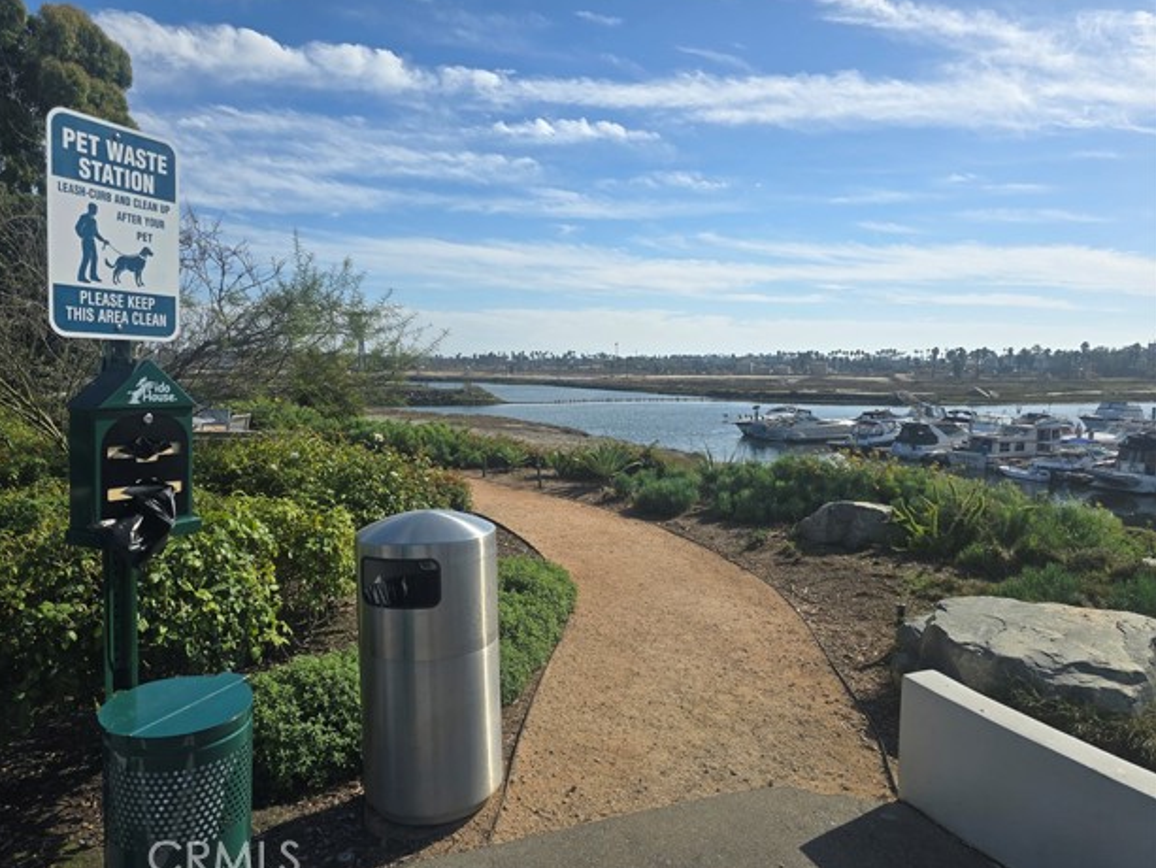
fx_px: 802
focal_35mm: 24
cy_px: 432
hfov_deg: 71.6
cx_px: 554
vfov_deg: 56.8
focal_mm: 6.3
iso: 12
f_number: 1.7
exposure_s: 1/1170
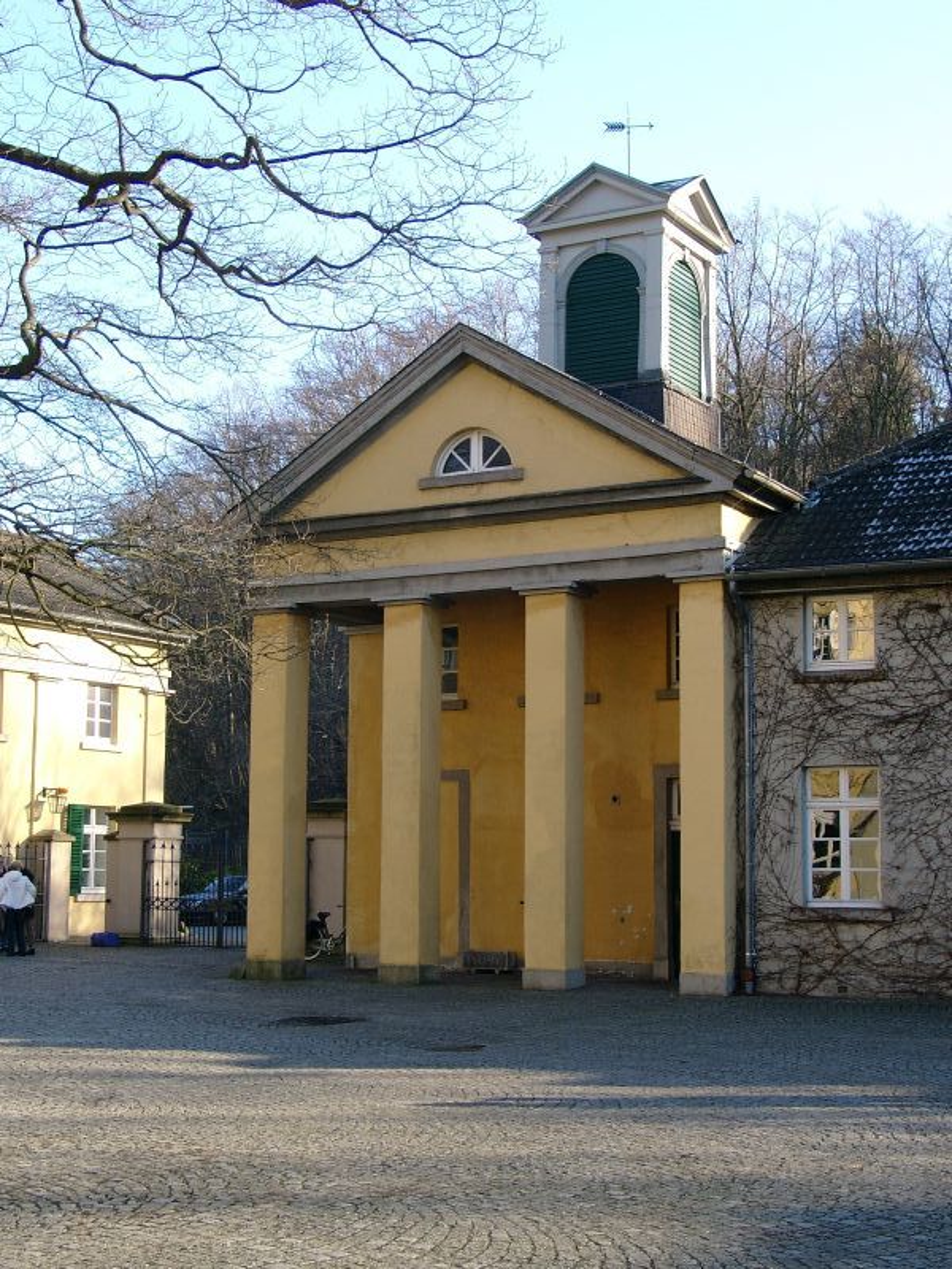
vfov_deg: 36.2
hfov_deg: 27.5
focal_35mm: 53
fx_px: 1943
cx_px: 476
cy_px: 634
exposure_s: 1/153
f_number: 4
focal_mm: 11.05
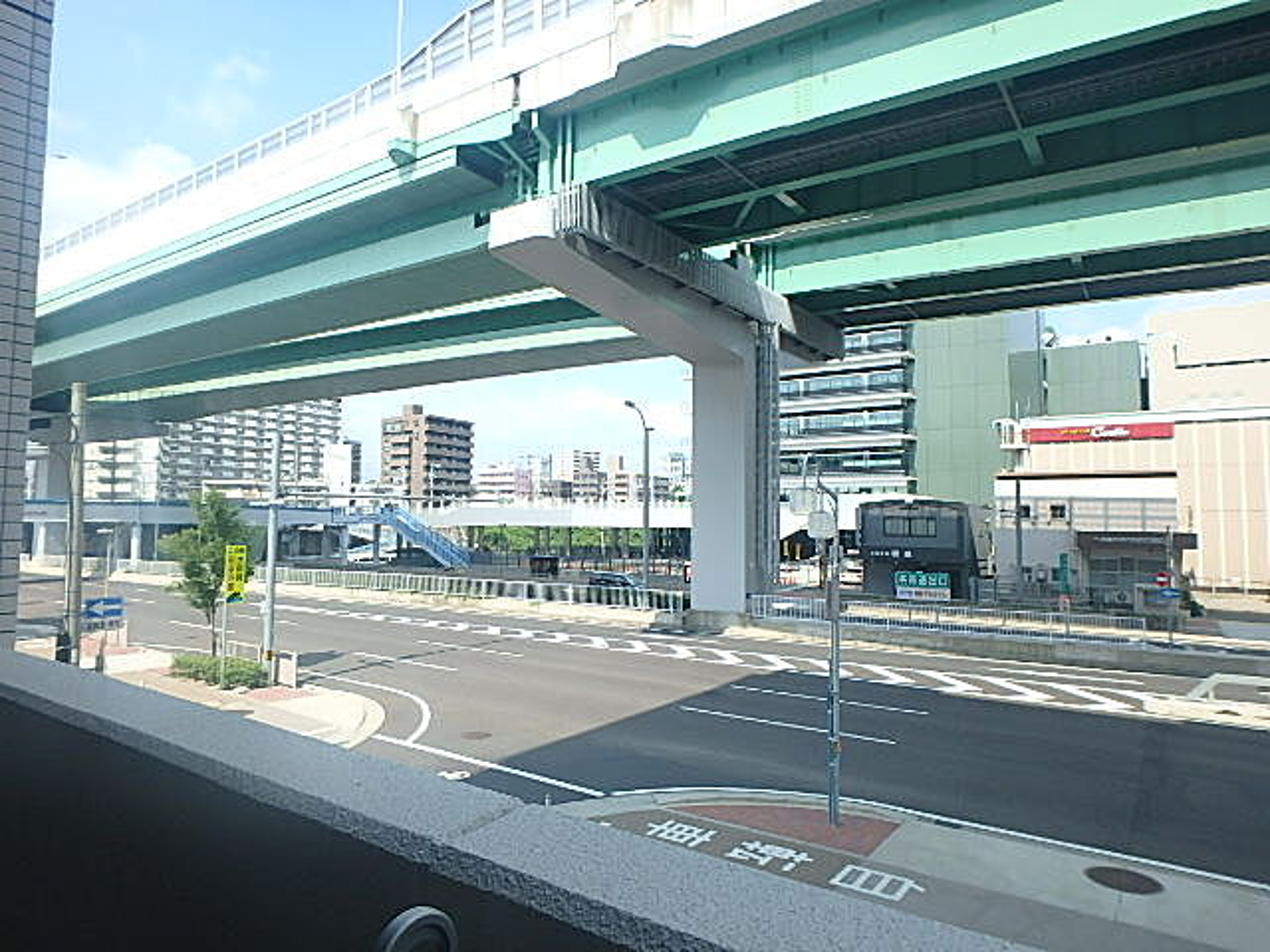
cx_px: 635
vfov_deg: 63.4
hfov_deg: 79.0
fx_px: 770
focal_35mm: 21
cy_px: 476
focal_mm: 3.7
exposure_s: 1/640
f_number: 3.5
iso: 125
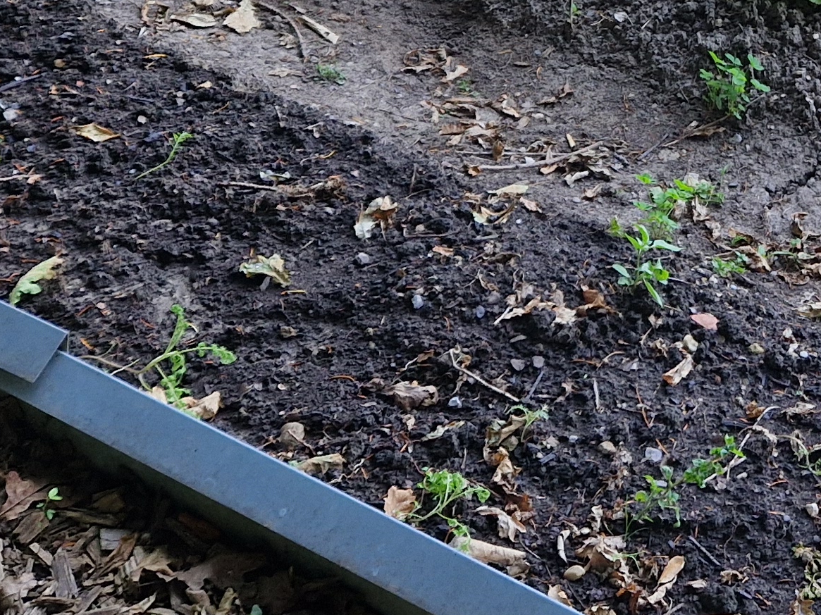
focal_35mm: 79
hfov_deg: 23.0
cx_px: 942
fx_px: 1873
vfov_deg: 17.6
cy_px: -150
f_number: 1.8
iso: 80
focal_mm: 5.4
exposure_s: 1/180
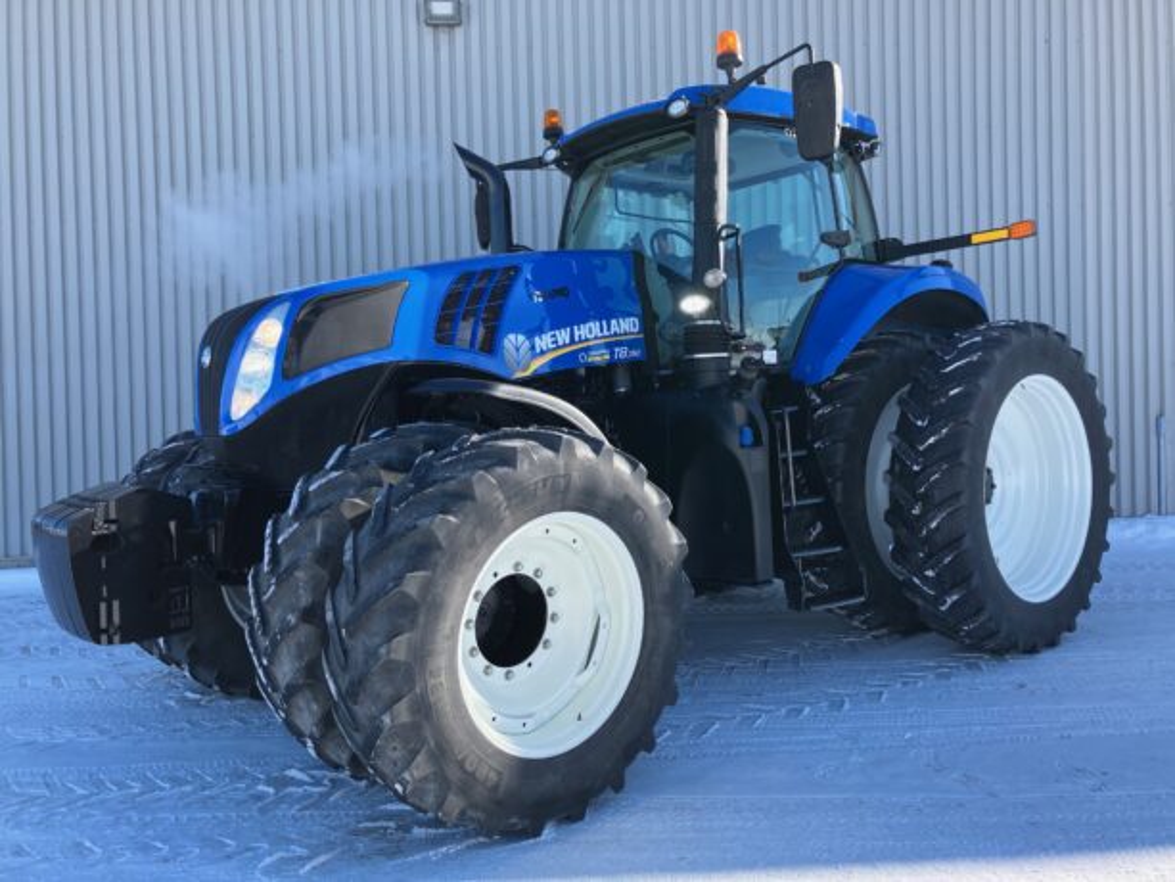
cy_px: 441
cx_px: 588
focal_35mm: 28
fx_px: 951
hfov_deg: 63.4
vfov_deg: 49.8
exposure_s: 1/823
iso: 32
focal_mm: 3.99
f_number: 1.8
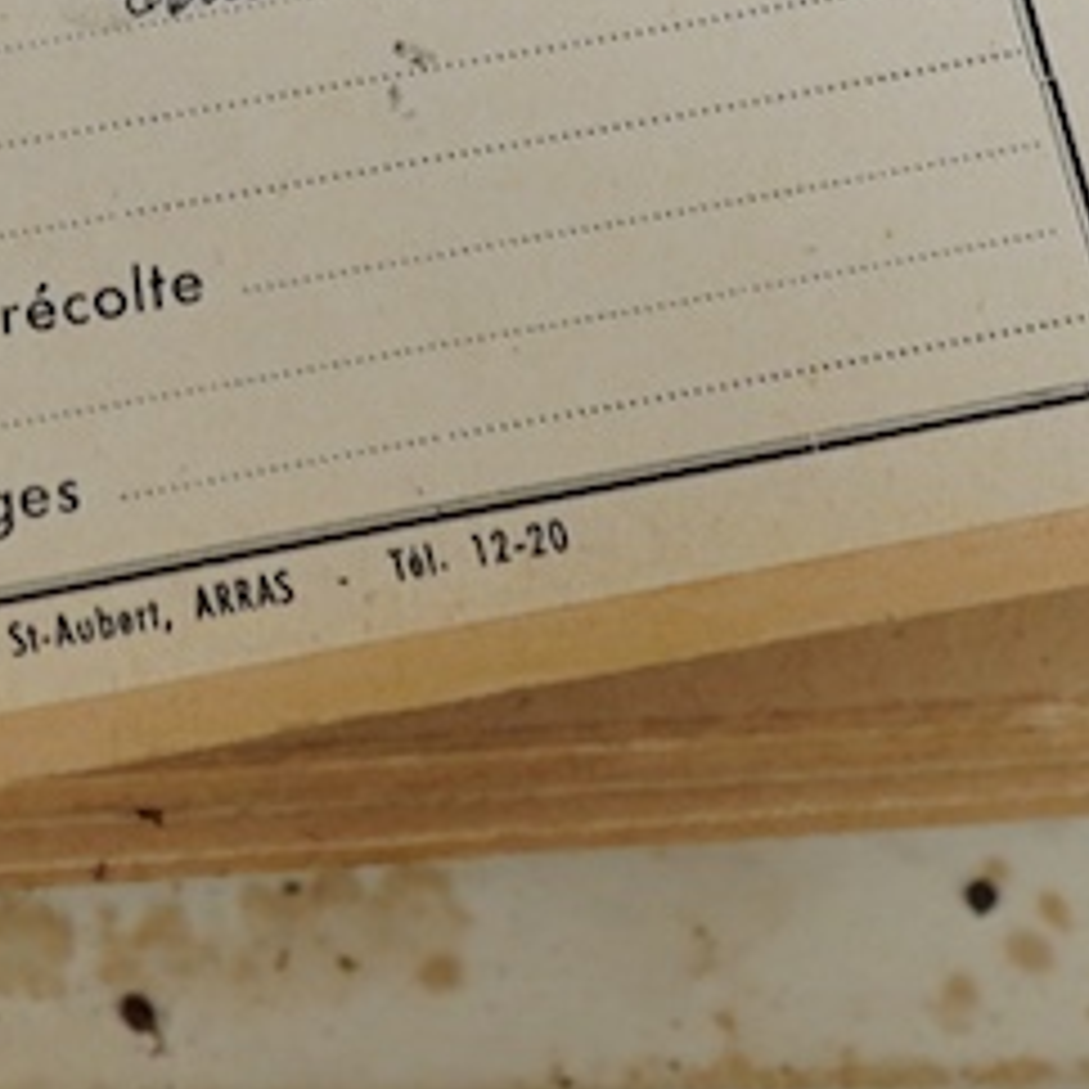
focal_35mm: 142
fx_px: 5054
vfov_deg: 12.2
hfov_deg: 12.1
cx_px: -117
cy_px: 27
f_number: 8
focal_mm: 30
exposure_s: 1/125
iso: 1250
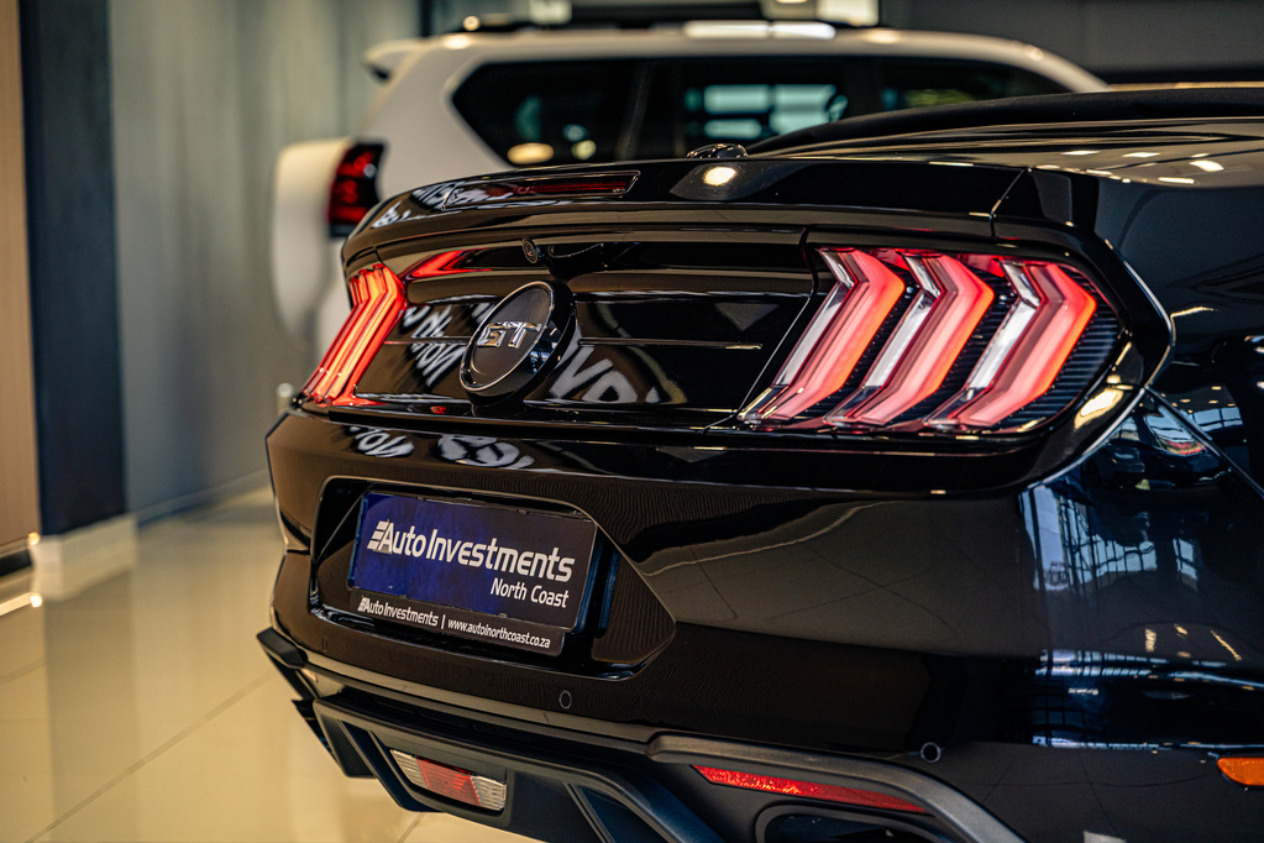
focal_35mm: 75
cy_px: 422
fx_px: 2633
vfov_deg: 18.2
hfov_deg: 27.0
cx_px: 632
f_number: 3.5
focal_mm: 75
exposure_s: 1/200
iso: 250
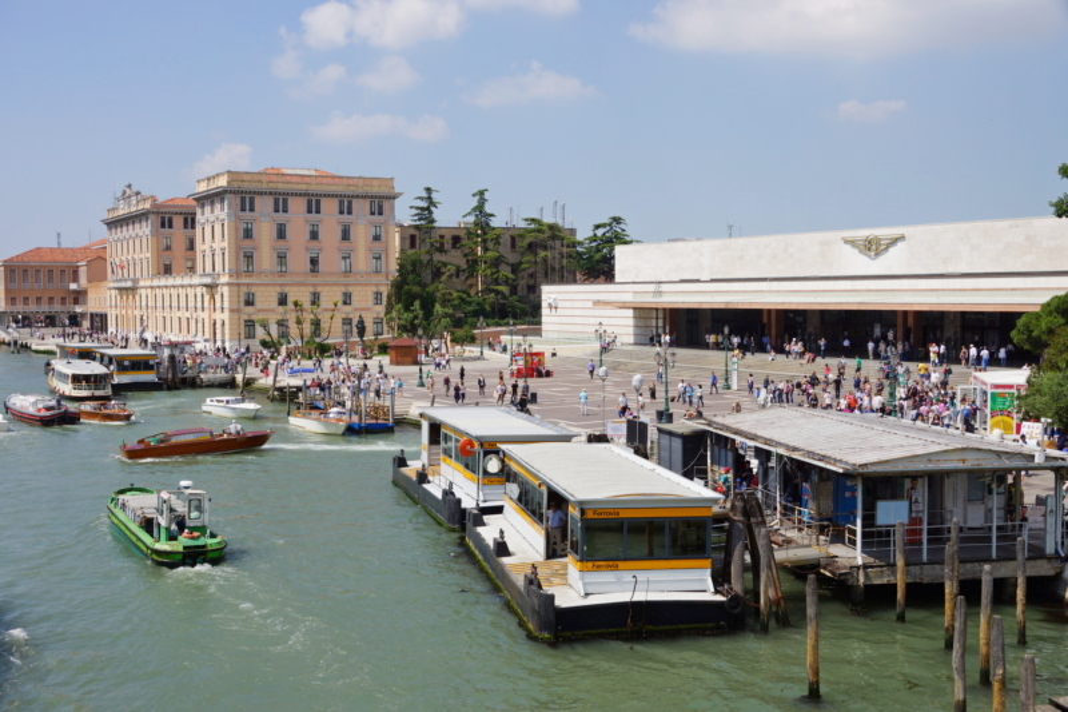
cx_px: 534
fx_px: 1157
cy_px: 356
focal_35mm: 39
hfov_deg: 49.6
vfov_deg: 34.2
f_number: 13
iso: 100
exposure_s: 1/200
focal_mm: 26
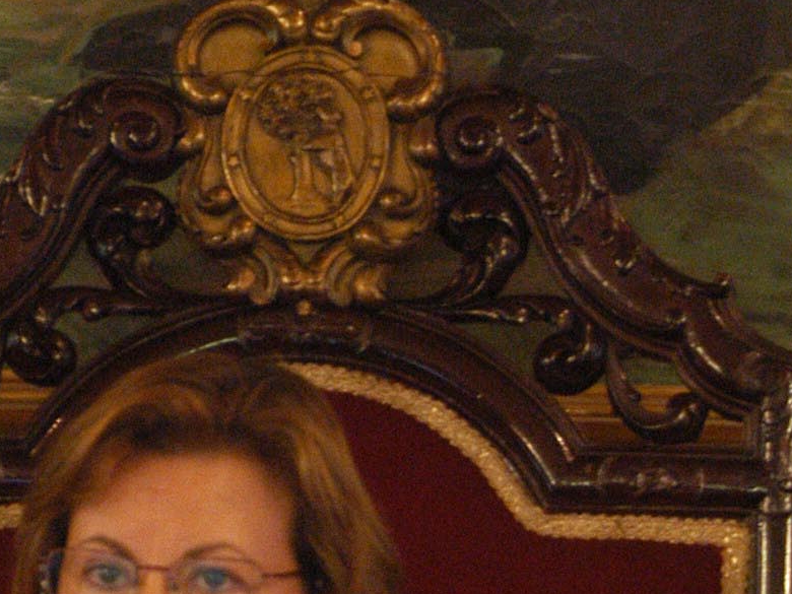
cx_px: 919
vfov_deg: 1.3
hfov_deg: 1.8
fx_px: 25419
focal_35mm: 1111
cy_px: 851
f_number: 2.8
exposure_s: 1/50
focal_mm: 200
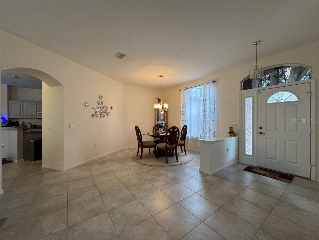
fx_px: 129
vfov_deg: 85.7
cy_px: 120
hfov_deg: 102.1
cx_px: 160
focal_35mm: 14
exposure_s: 1/60
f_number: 2.2
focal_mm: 2.22
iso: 160
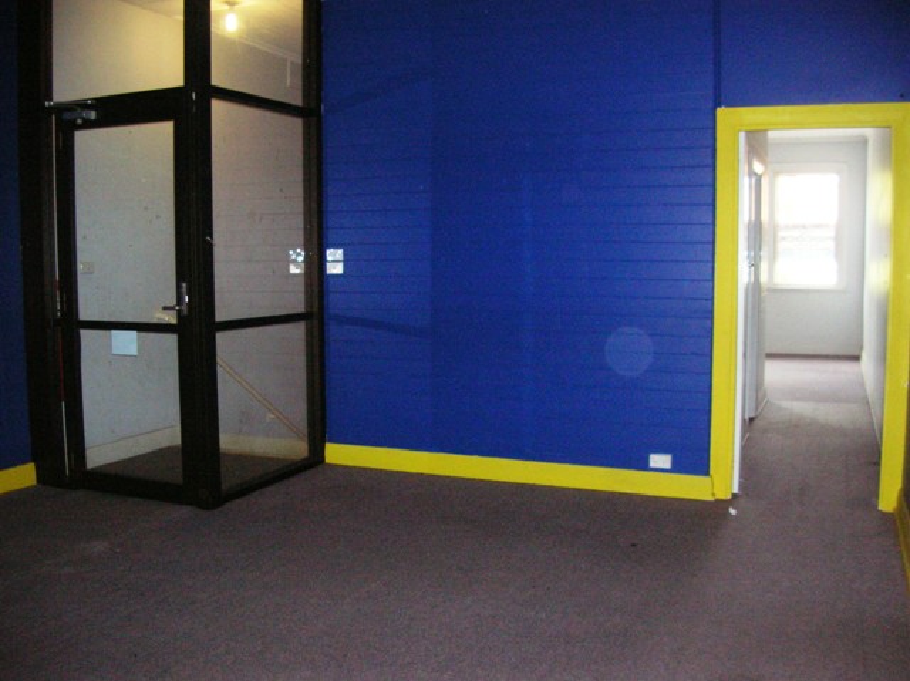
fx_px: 919
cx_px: 455
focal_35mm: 35
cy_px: 340
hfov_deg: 52.7
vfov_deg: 40.6
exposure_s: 1/60.1
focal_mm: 5.8
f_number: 2.8
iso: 200
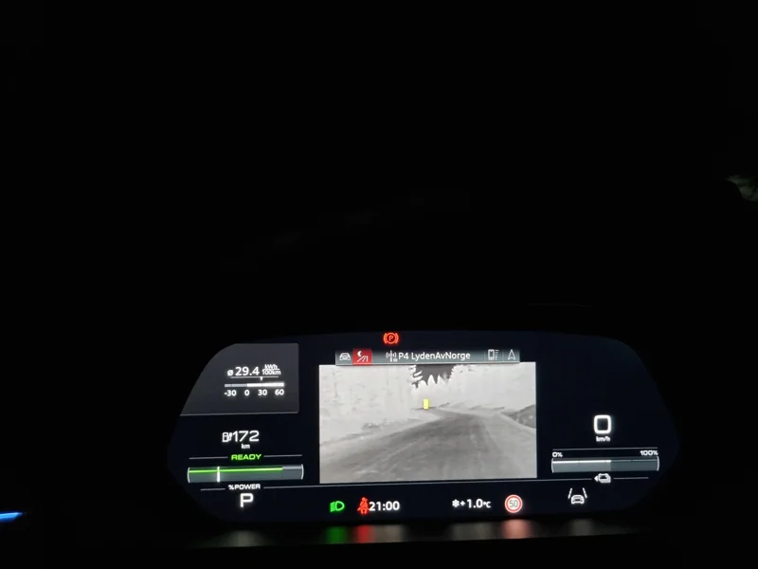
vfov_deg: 53.1
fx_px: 569
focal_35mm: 26
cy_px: 284
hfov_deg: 67.3
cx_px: 379
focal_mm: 5.4
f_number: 1.8
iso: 800
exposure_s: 1/25
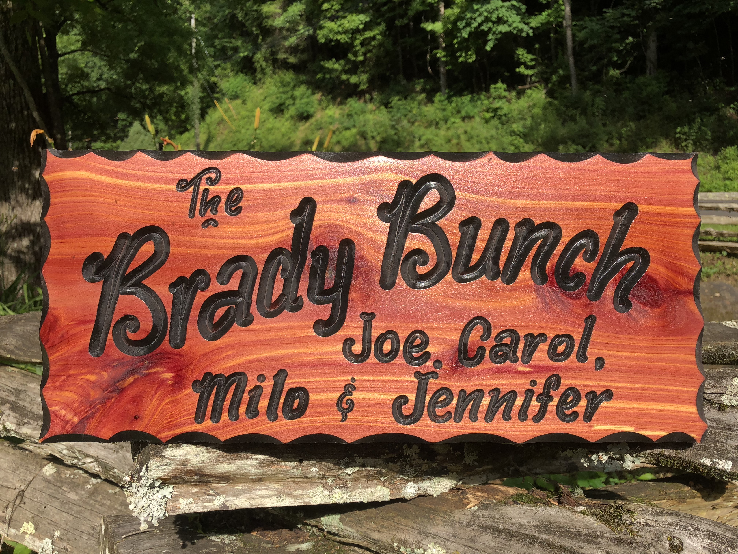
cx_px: 369
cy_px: 277
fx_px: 597
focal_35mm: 28
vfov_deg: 49.7
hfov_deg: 63.4
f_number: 1.8
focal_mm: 3.99
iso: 20
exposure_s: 1/960
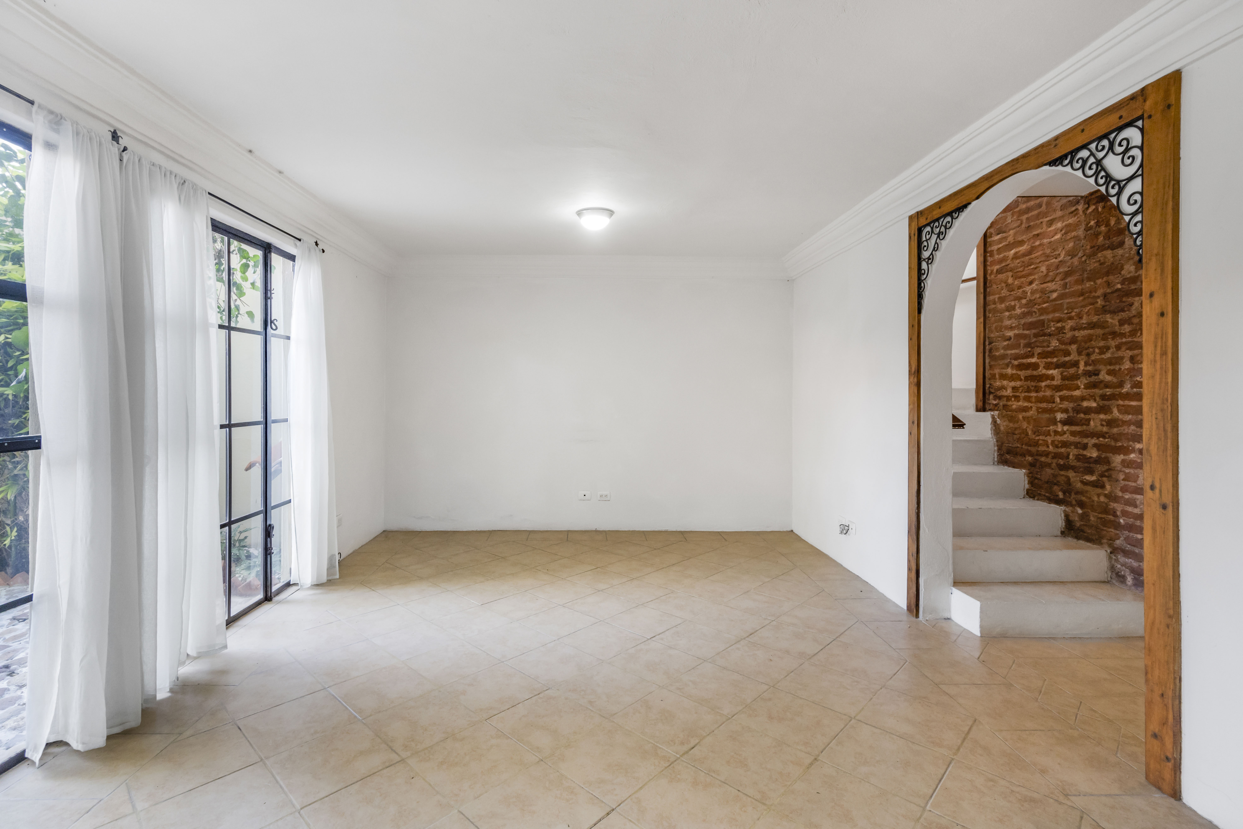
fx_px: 570
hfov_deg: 95.0
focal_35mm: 16
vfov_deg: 72.1
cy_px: 414
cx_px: 622
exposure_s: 1/20
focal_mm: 11
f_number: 8
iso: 640
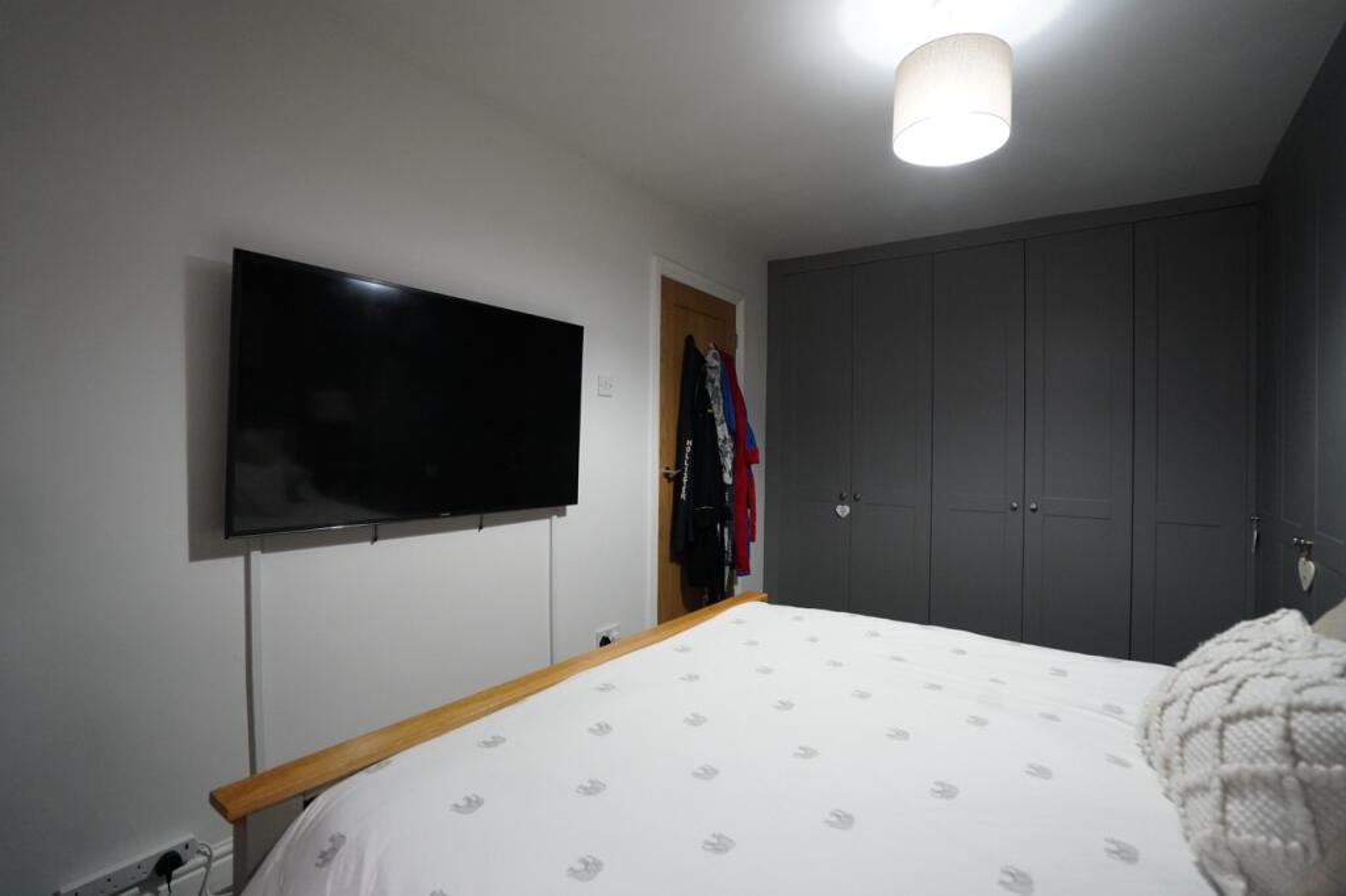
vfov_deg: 73.7
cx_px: 673
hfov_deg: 96.8
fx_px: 598
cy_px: 448
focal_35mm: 16
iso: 5000
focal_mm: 16
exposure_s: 1/160
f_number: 4
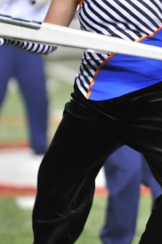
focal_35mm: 657
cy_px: 117
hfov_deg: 2.1
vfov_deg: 3.1
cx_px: 119
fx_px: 4446
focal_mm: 200
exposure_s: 1/200
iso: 800
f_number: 2.8
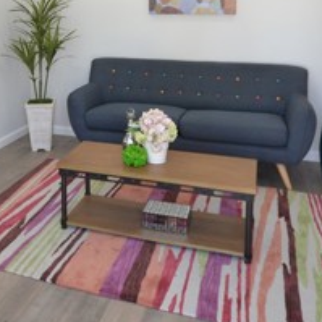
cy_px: 27
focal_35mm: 41
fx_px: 431
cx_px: 95
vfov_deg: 37.9
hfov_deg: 40.2
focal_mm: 10
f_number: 5
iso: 400
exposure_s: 1/100
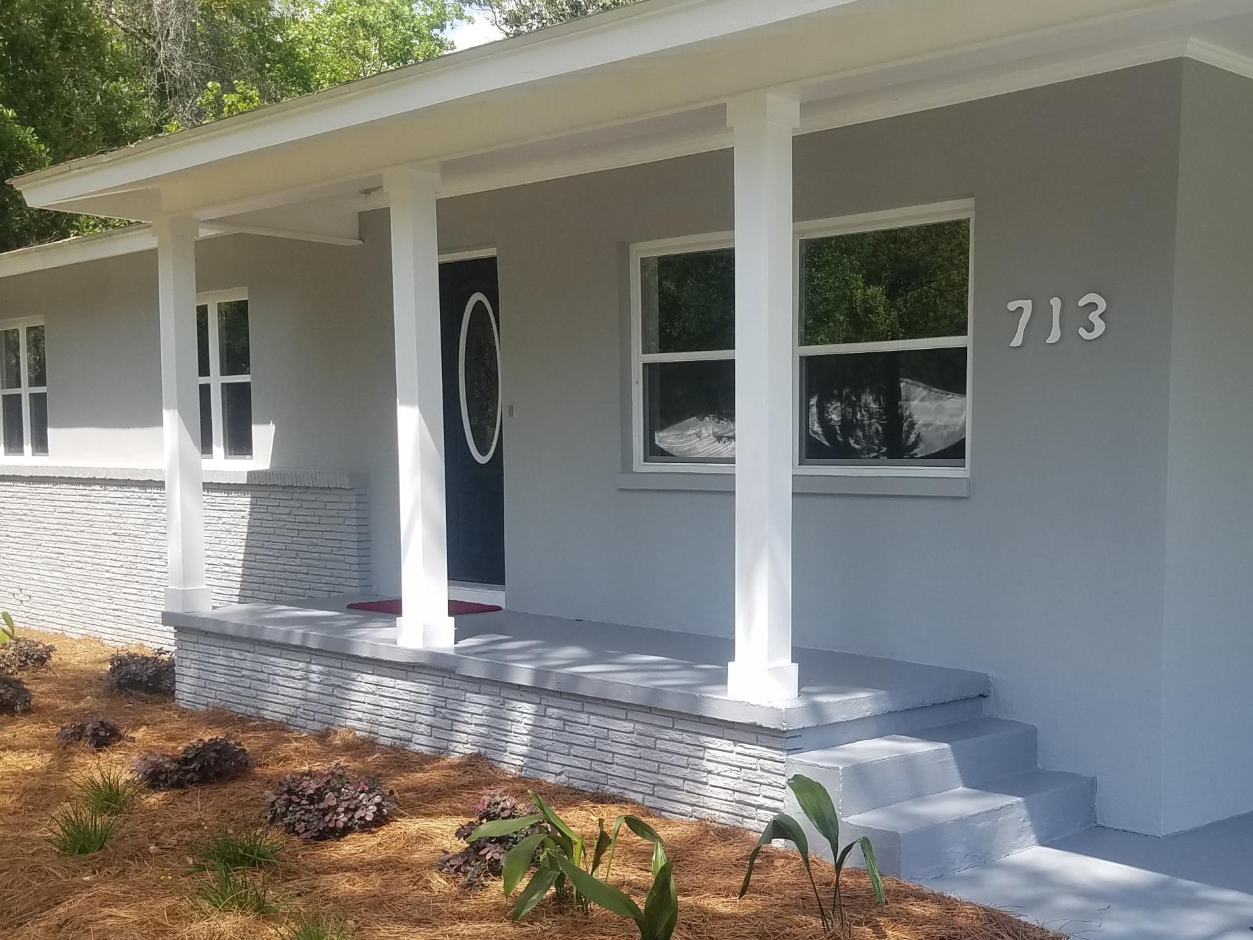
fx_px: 1520
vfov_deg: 34.2
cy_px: 561
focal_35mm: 42
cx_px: 879
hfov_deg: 43.9
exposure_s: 1/1220
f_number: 1.7
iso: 50
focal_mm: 4.2
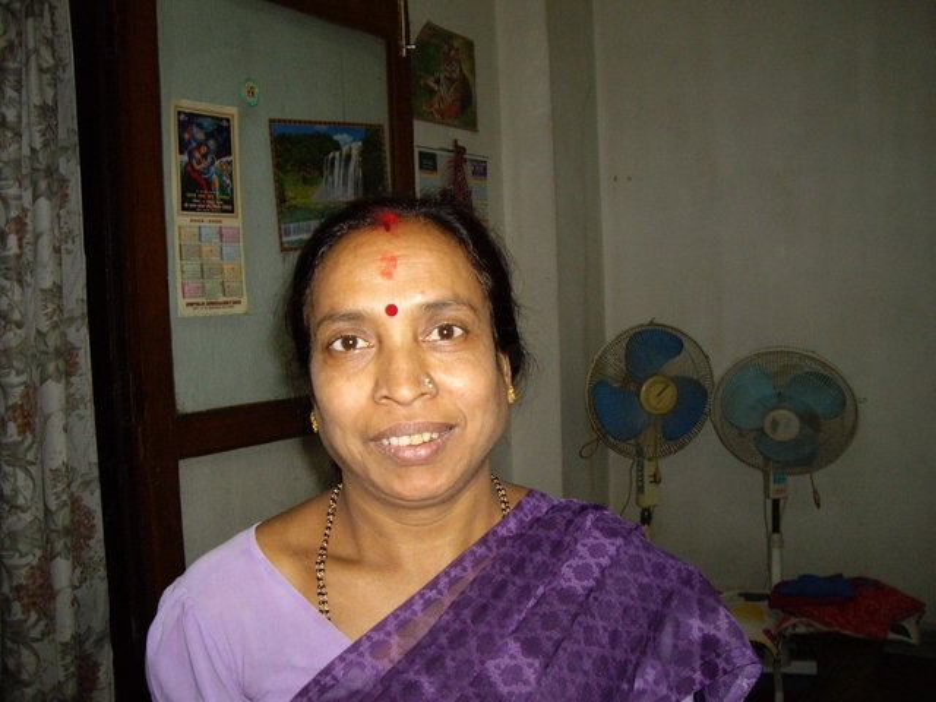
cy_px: 351
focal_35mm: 38
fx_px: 1028
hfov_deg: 49.0
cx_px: 468
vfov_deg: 37.7
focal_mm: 6.2
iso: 200
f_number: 2.7
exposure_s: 1/40
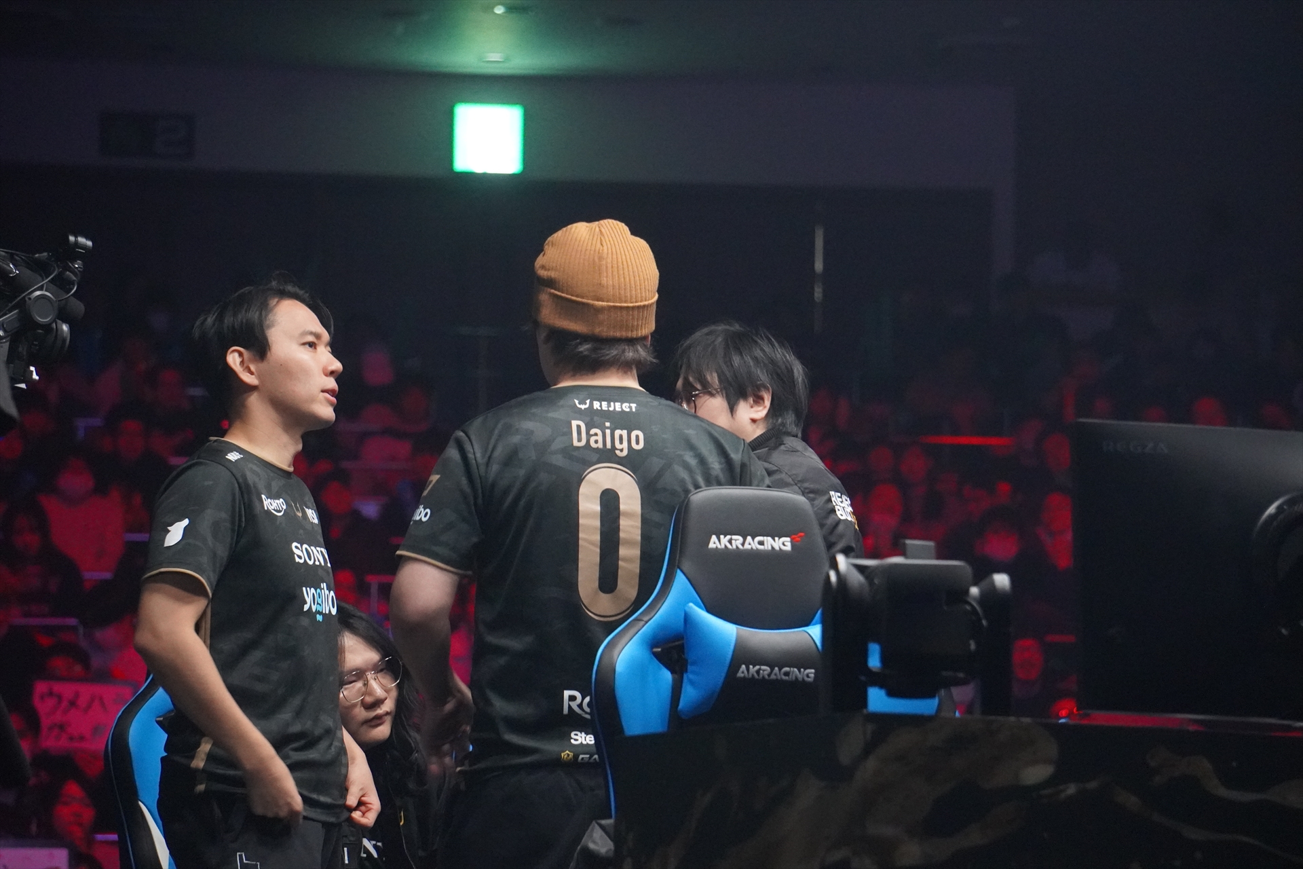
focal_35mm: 184
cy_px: 434
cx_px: 652
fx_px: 6677
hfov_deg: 11.1
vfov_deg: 7.4
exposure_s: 1/80
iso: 6400
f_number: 5.6
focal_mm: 123
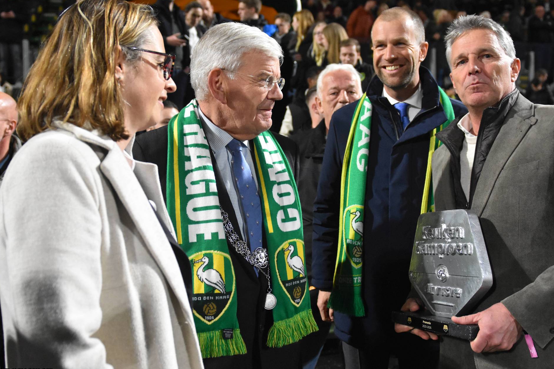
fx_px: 569
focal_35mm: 37
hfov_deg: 51.9
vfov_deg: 35.9
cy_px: 187
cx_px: 271
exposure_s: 1/500
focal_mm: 24
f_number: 2.8
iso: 4000
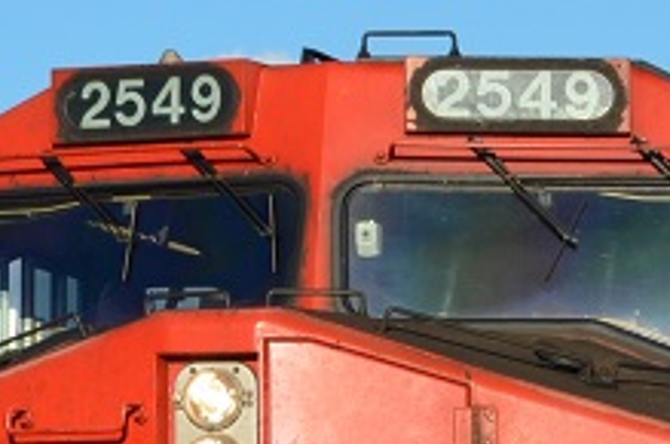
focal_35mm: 394
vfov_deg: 3.5
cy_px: 712
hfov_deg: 5.2
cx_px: 973
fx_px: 7315
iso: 100
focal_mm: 45
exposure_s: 1/320
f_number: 9
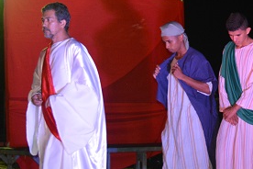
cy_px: 135
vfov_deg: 12.3
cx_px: 246
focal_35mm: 111
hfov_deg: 18.0
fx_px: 780
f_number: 4.5
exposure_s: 1/60
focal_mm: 34
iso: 2200
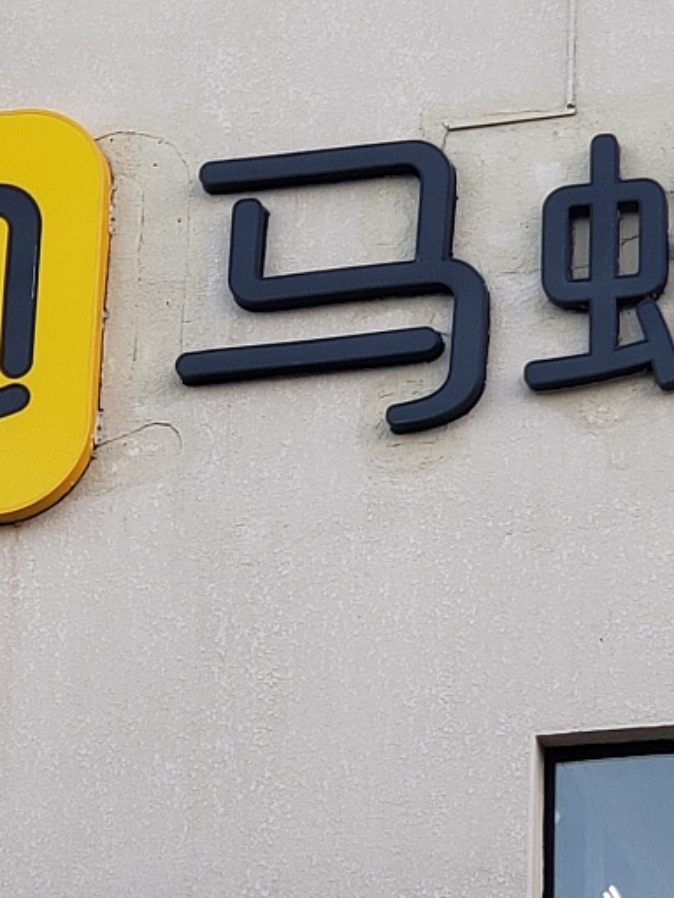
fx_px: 2700
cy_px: 423
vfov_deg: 18.9
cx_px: 513
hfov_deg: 14.2
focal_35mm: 104
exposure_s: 1/34
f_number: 2.4
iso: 32
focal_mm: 6
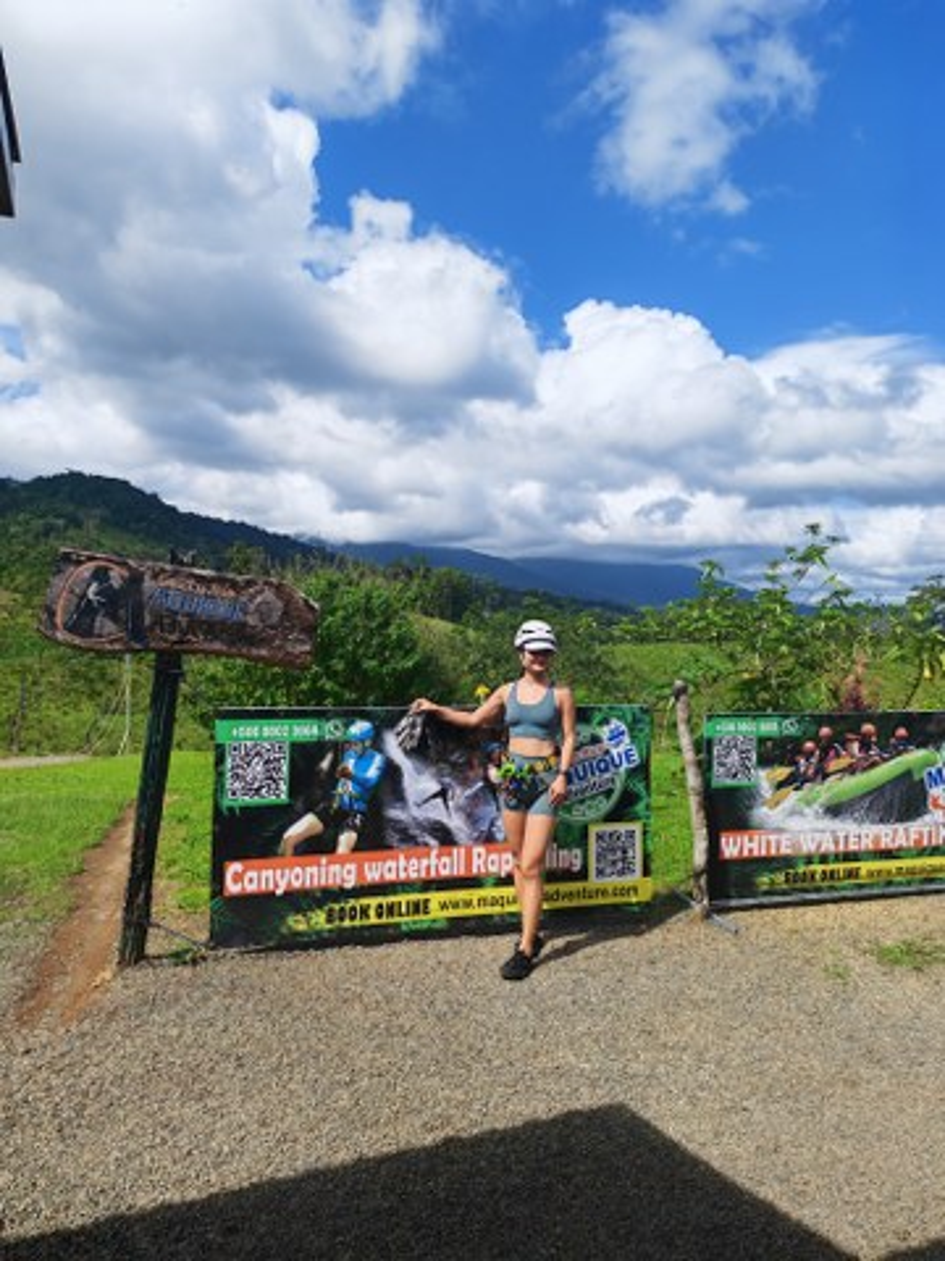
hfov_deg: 56.8
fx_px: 874
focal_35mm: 24
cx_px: 472
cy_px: 630
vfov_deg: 71.6
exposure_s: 1/2900
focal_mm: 6.12
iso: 125
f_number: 1.9
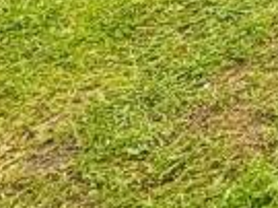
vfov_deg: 10.6
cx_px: 780
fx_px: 851
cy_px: -381
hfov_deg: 12.0
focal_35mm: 106
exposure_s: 1/364
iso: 50
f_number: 2.2
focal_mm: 2.22
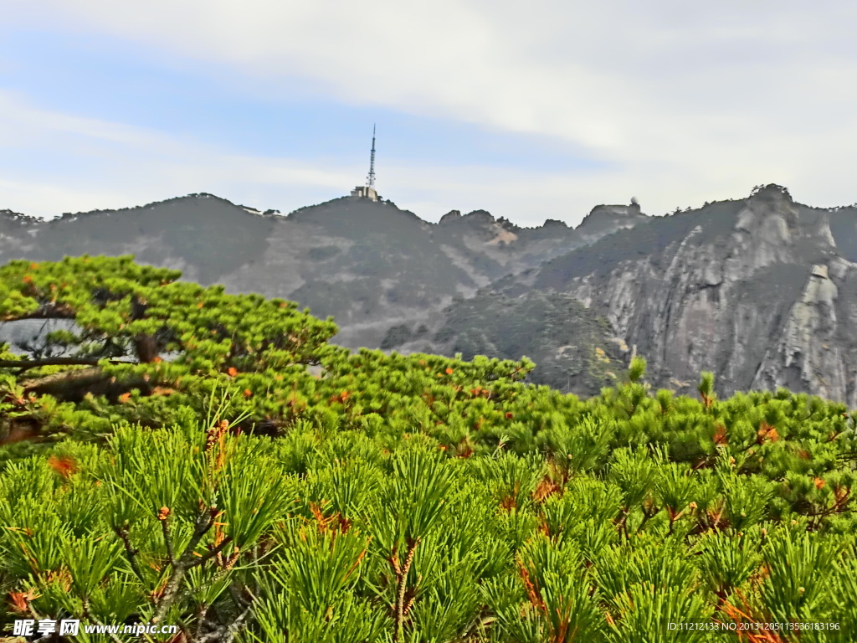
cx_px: 428
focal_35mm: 32
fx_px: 792
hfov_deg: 56.8
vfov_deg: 44.2
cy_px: 322
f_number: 3.8
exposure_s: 1/100
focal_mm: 5.7
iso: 80
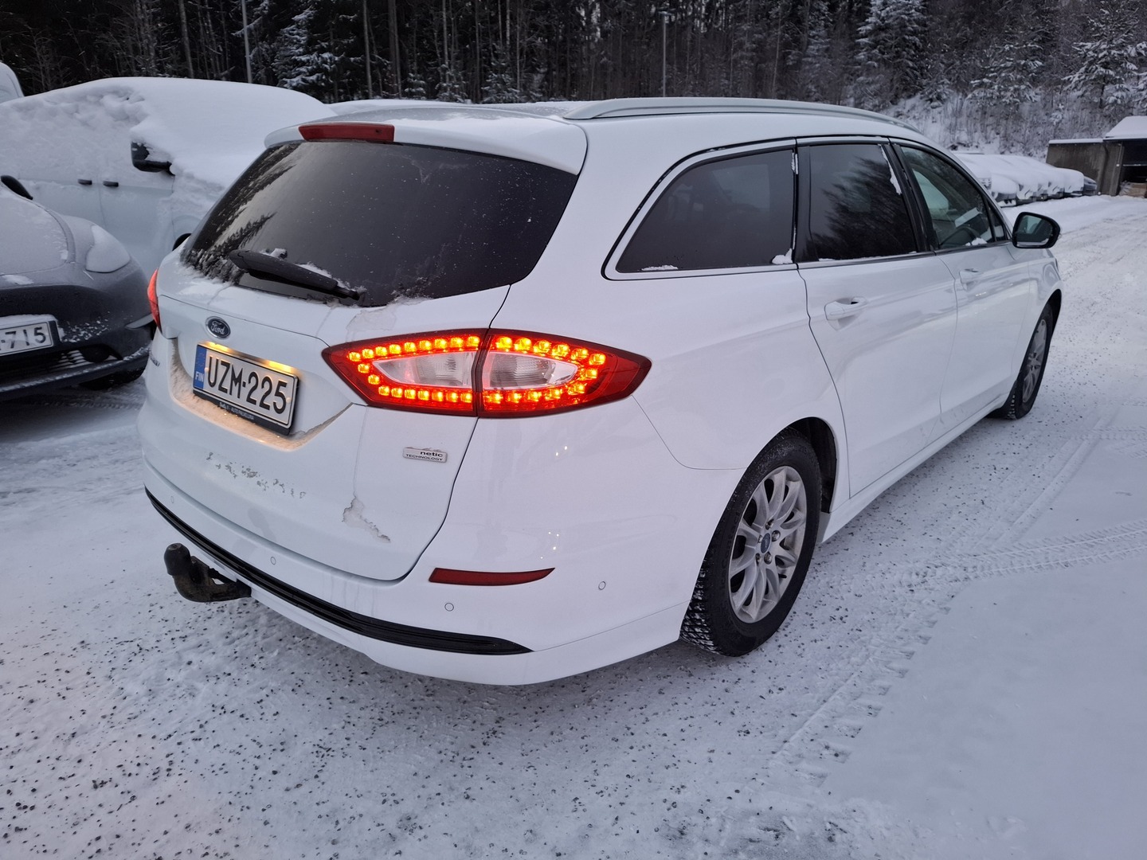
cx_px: 574
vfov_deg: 58.9
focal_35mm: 23
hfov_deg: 73.9
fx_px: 762
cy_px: 430
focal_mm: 5.54
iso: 200
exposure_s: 1/50
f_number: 1.8
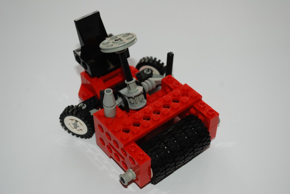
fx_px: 460
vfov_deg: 23.8
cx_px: 145
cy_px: 97
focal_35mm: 57
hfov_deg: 35.0
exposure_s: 1/60
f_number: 5.3
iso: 200
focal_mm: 38
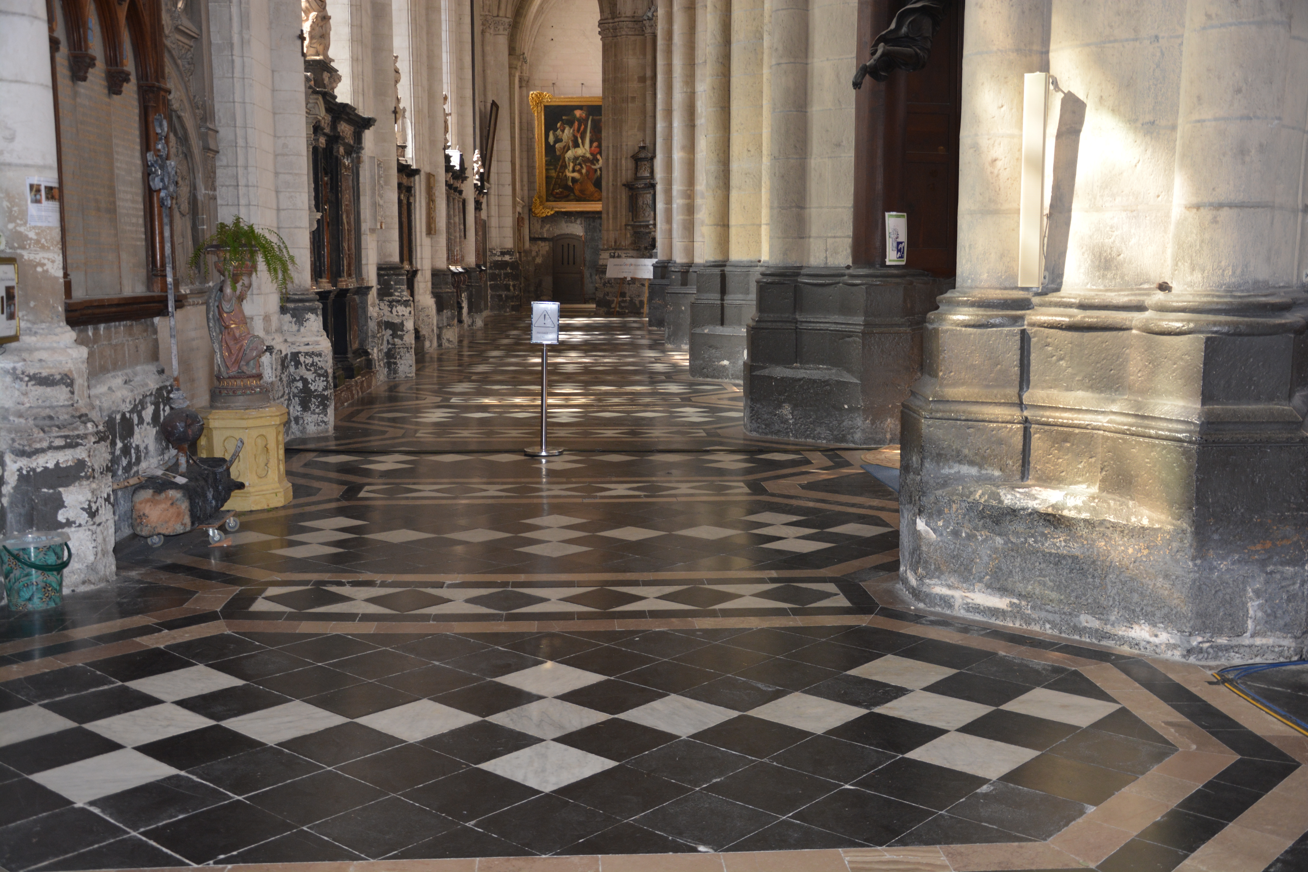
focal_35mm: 38
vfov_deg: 35.5
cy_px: 436
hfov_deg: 51.3
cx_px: 654
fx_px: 1362
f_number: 4
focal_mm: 25
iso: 400
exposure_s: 1/100
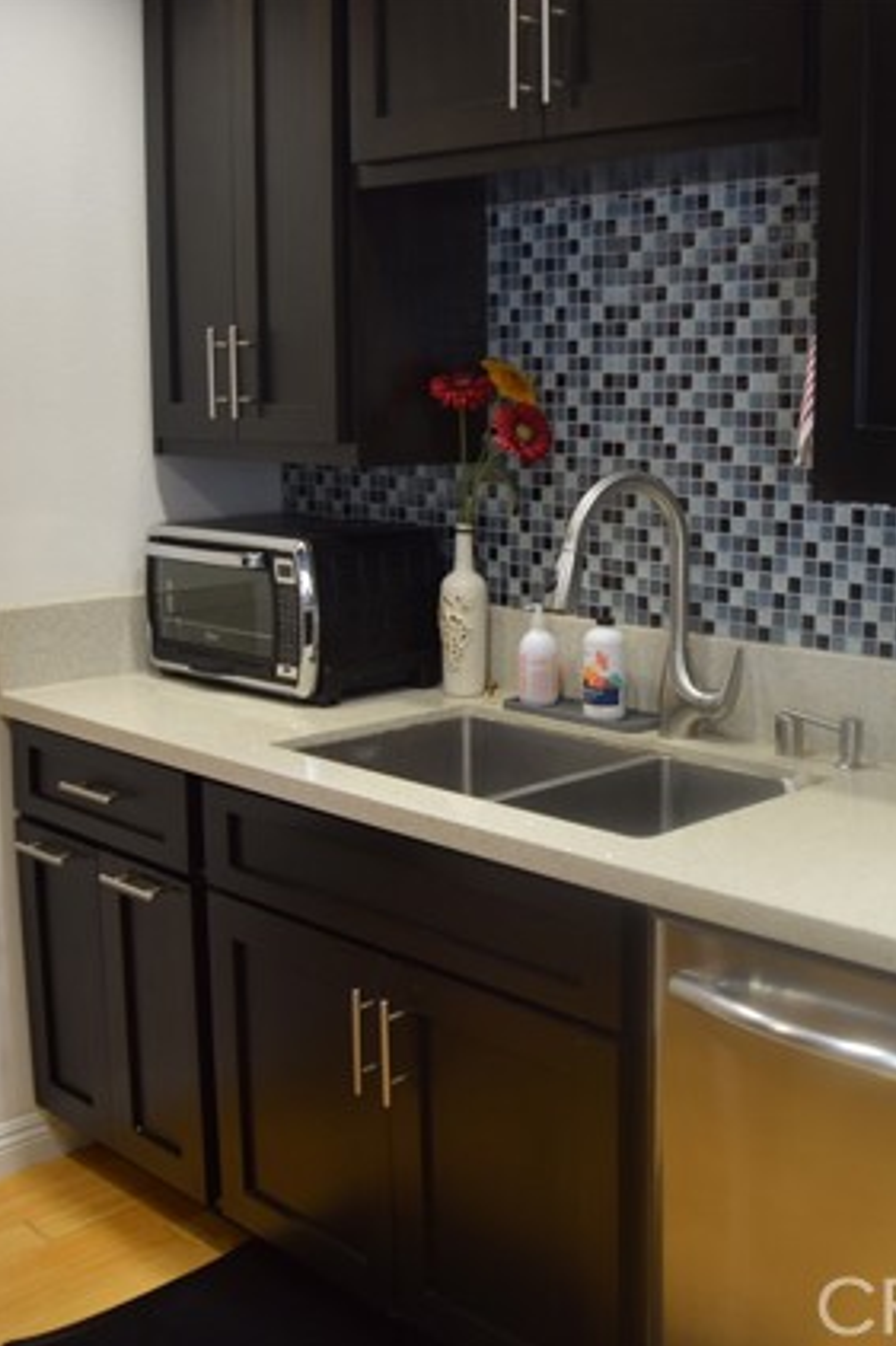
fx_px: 1532
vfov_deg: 47.4
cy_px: 671
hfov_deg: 32.1
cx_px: 647
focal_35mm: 41
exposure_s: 1/60
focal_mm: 18
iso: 500
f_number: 4
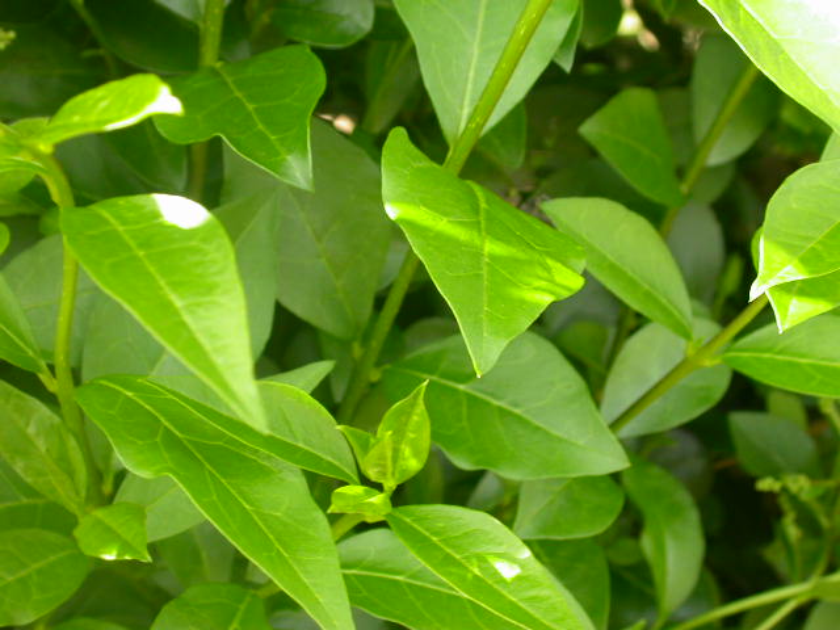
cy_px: 315
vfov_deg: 18.9
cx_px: 420
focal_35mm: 78
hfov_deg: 25.0
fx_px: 1893
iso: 100
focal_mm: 16.2
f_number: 4.4
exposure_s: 1/67.5
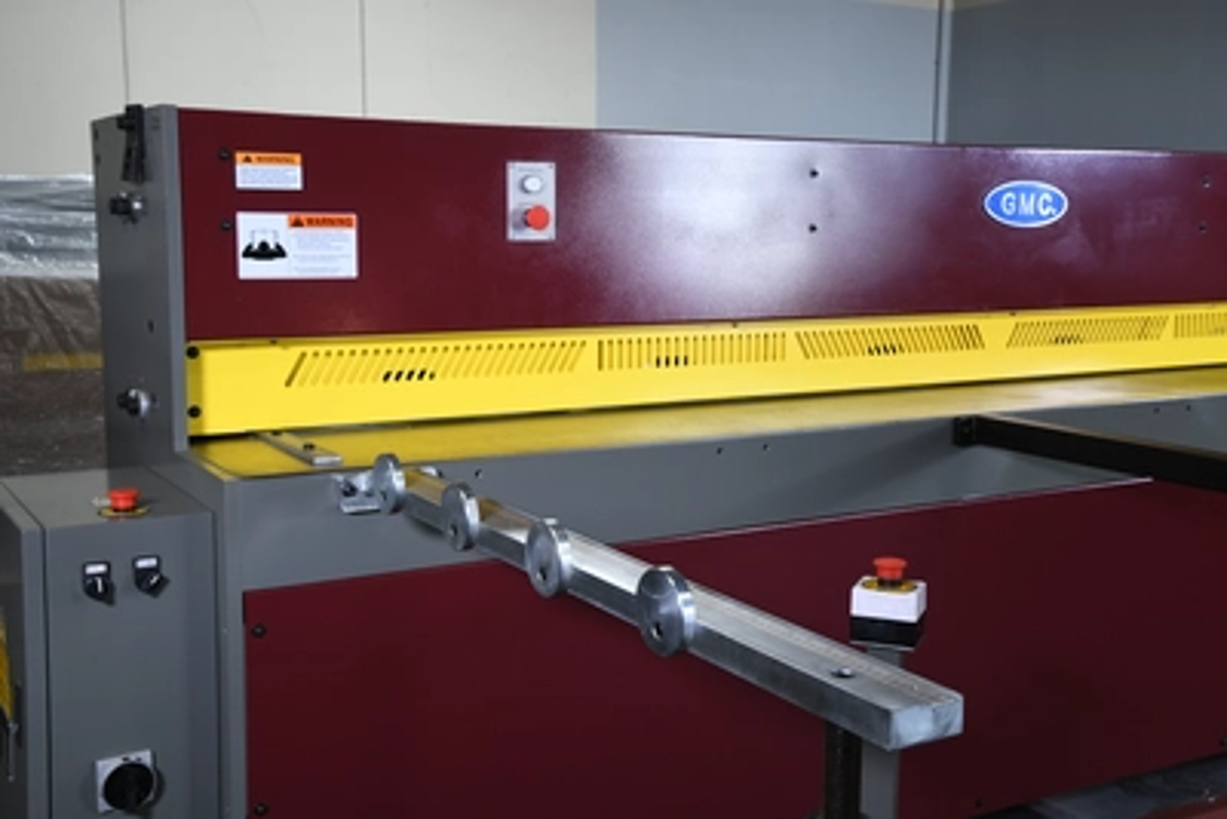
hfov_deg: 48.4
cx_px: 614
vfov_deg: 33.4
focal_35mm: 40
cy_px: 410
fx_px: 1364
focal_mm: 27
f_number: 8
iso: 400
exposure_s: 1/25
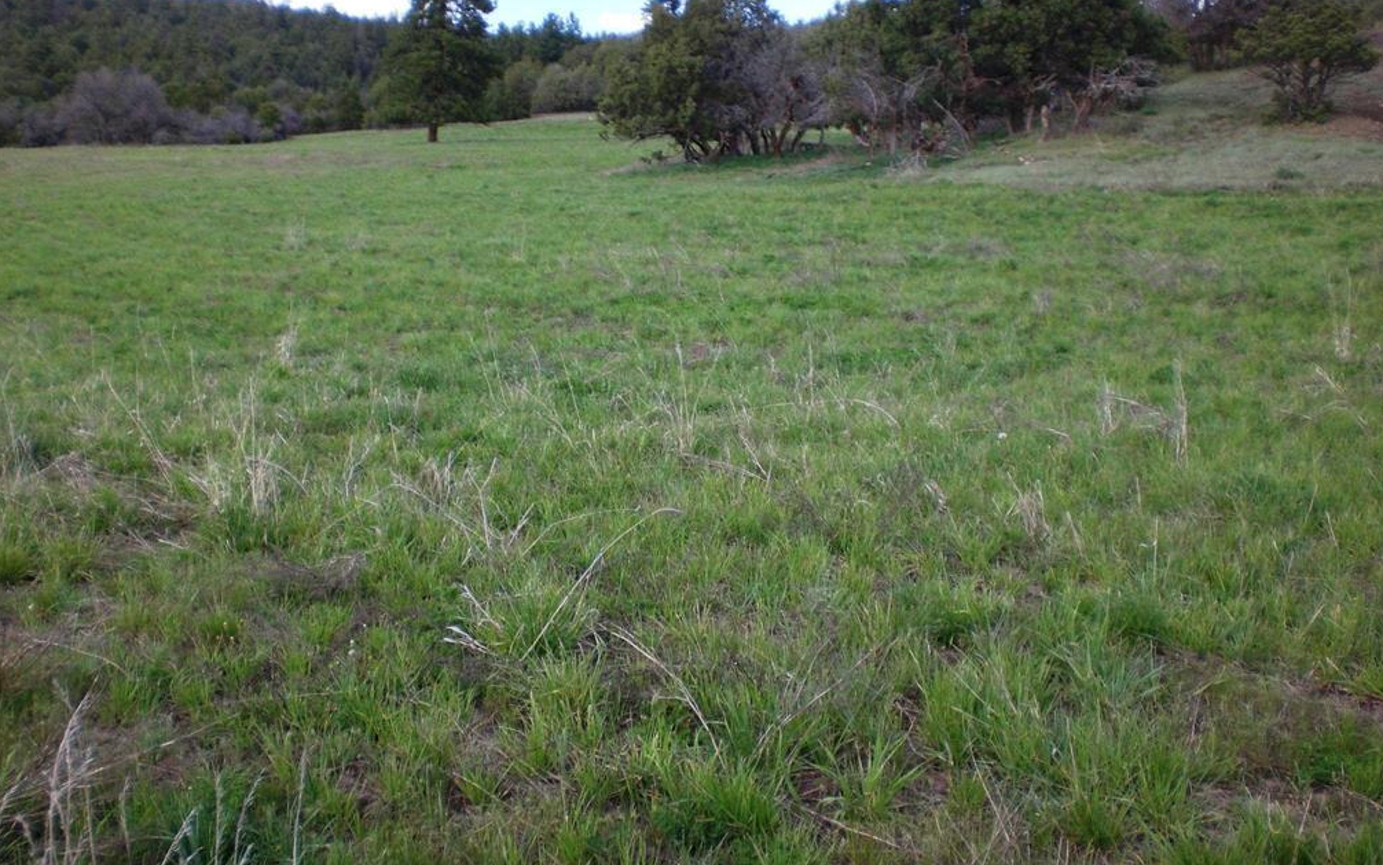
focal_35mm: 41
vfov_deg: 31.2
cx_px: 697
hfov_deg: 48.2
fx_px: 1546
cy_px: 382
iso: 50
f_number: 3.1
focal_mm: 6.3
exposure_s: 1/320
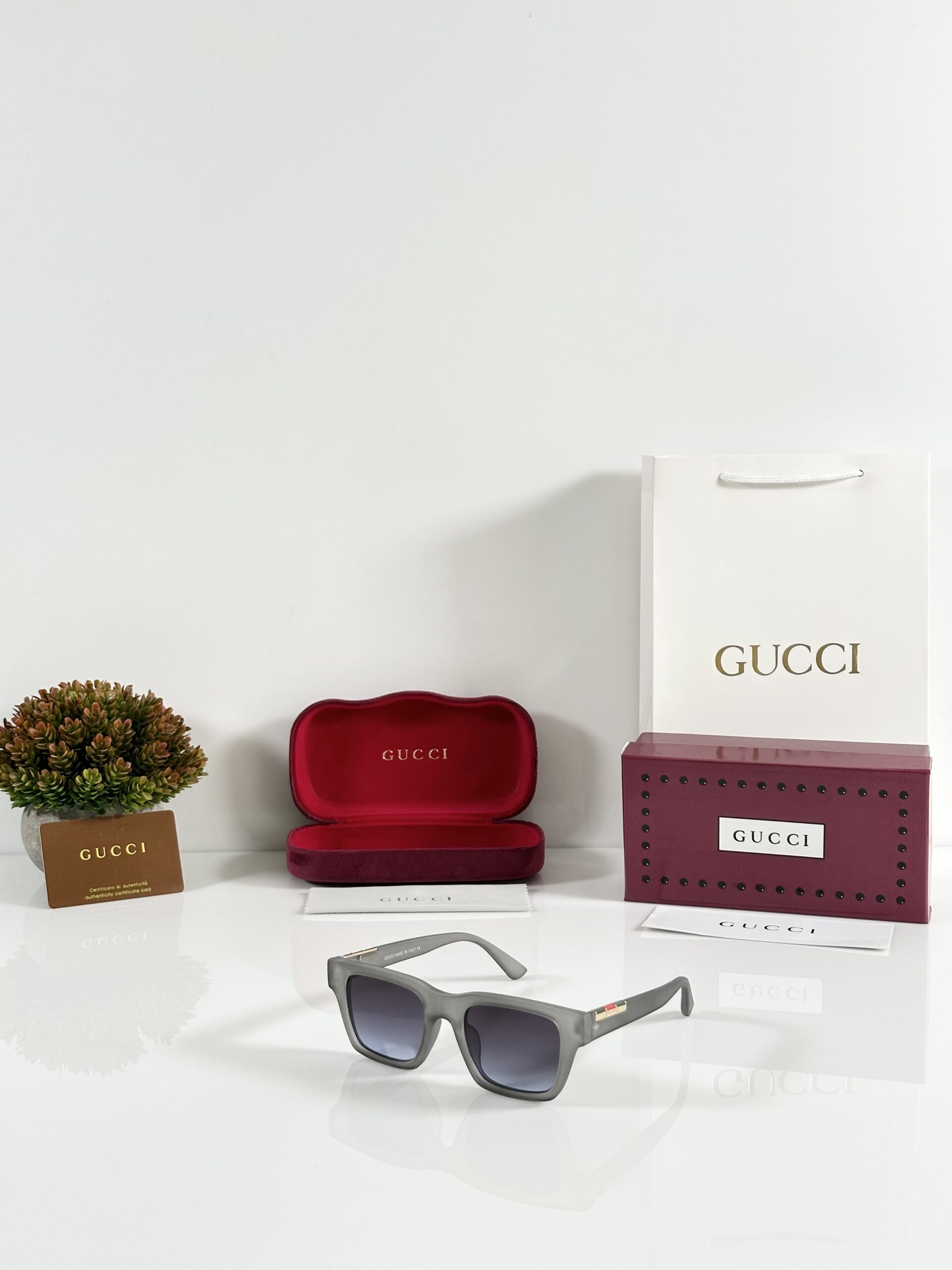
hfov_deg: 30.3
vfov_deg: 39.7
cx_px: 476
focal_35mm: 48
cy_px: 635
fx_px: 1760
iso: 64
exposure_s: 1/100
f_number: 1.78
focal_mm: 6.86
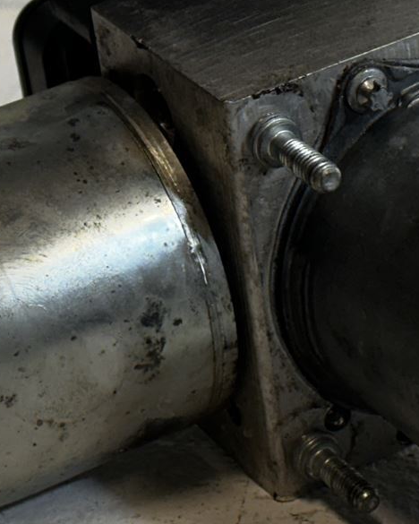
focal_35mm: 164
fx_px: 2542
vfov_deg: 11.7
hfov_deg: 9.4
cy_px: 94
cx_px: 244
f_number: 1.78
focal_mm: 6.86
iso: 80
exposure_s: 1/100
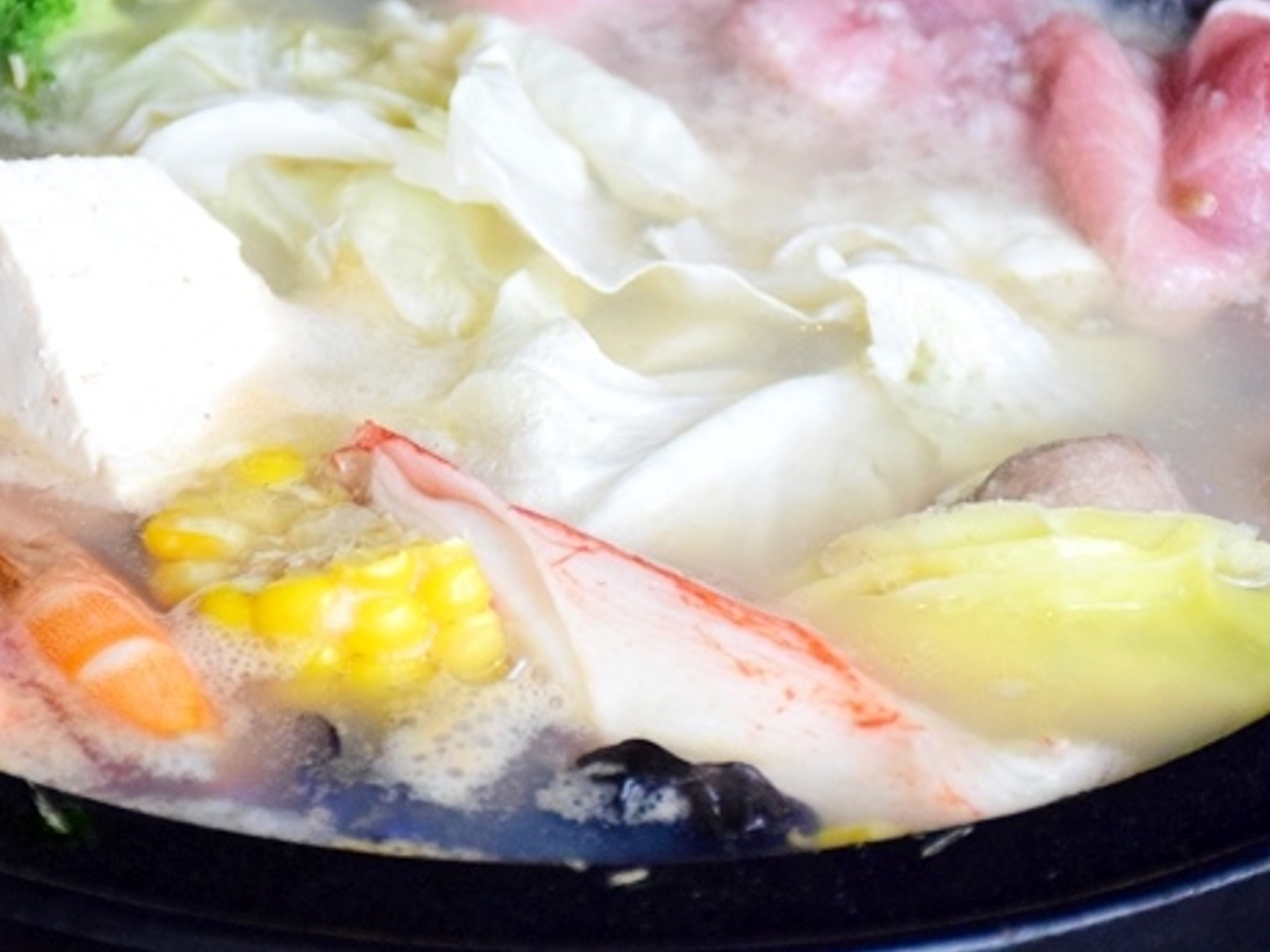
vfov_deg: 6.3
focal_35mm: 235
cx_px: 599
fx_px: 8623
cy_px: 297
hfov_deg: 8.4
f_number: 5.6
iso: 2500
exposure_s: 1/500
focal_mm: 75
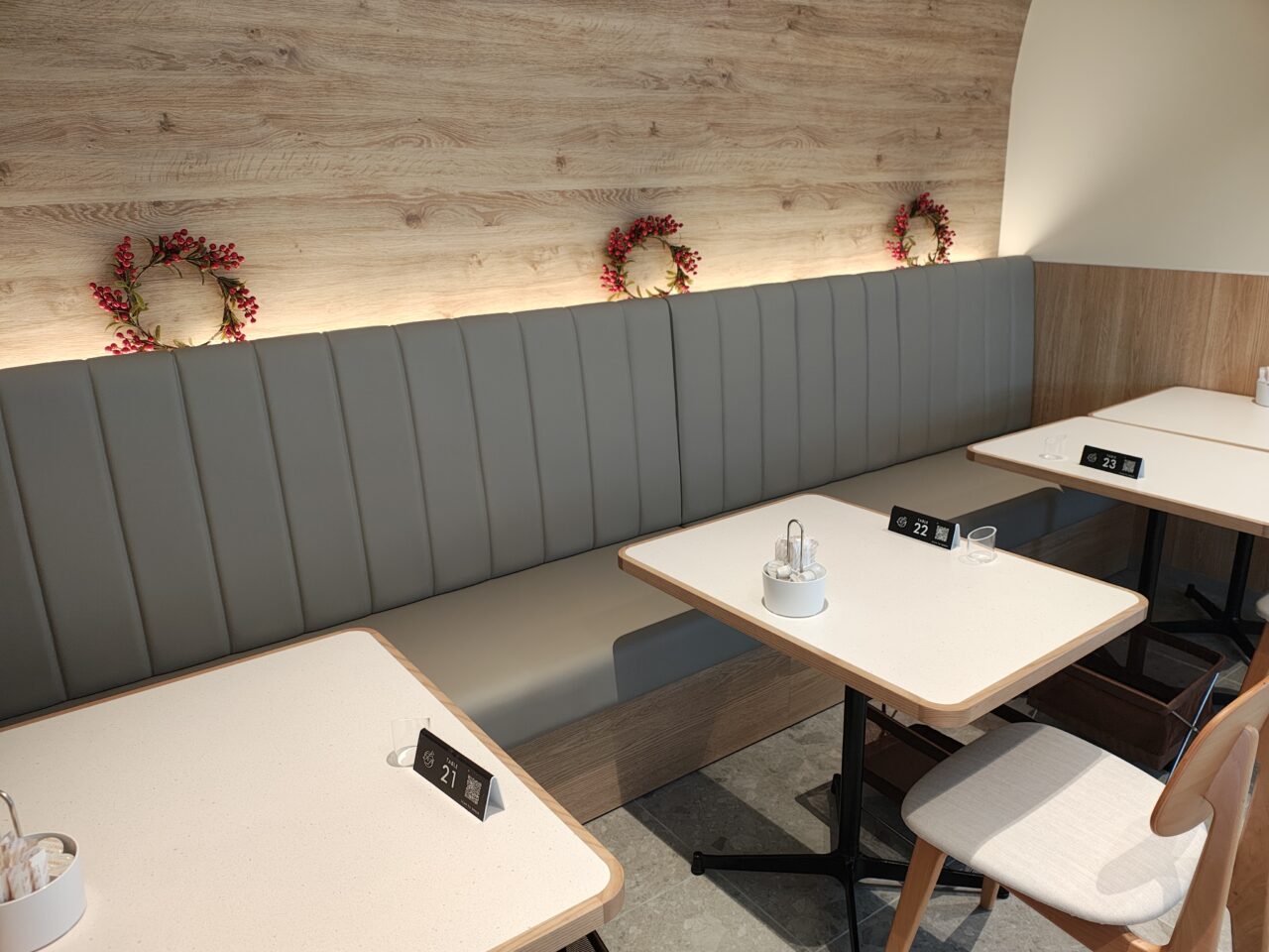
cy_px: 476
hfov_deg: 69.4
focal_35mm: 25
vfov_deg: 54.9
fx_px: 916
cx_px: 634
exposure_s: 1/100
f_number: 1.4
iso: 503
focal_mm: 5.89
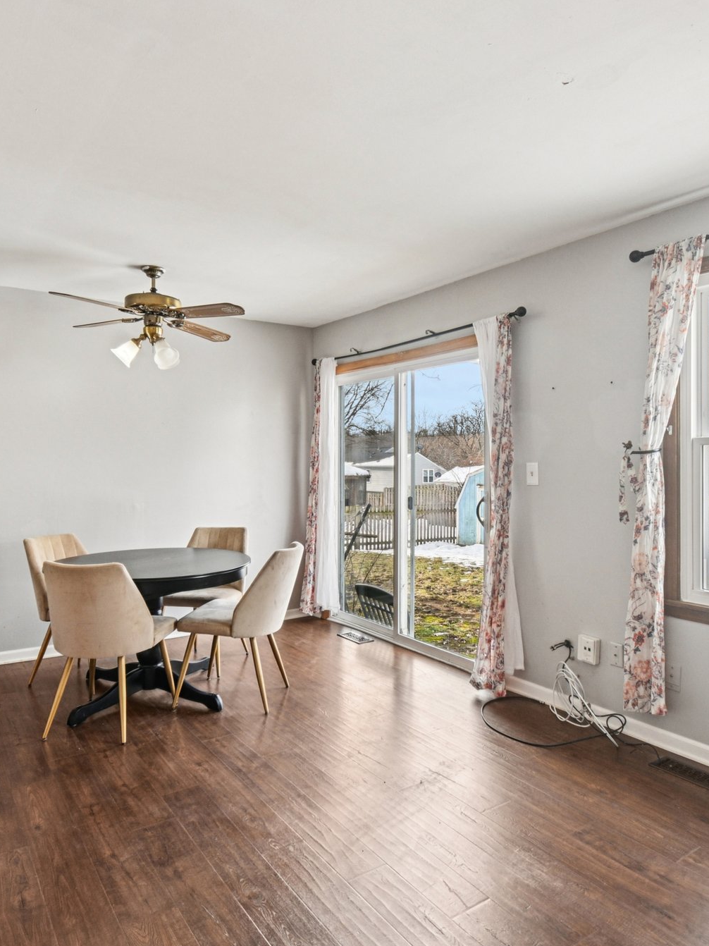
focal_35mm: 22
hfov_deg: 61.1
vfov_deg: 76.4
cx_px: 352
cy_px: 478
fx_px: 601
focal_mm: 10
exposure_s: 1/15
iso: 200
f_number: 8
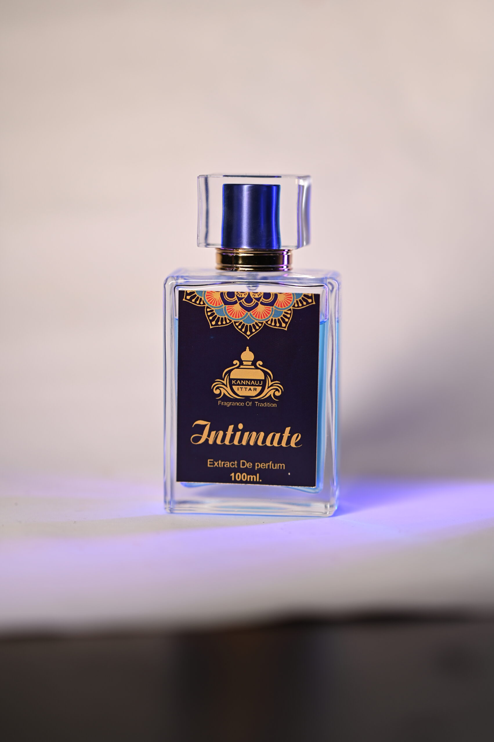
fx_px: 1752
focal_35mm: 85
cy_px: 371
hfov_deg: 16.0
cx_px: 247
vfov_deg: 23.9
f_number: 1.8
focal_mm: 85
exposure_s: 1/400
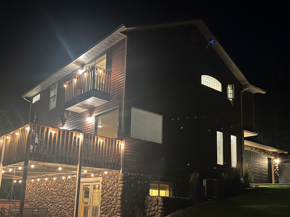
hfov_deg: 51.1
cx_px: 120
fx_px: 302
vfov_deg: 39.1
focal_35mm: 36
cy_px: 149
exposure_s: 1/12
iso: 640
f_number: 1.6
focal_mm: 5.1
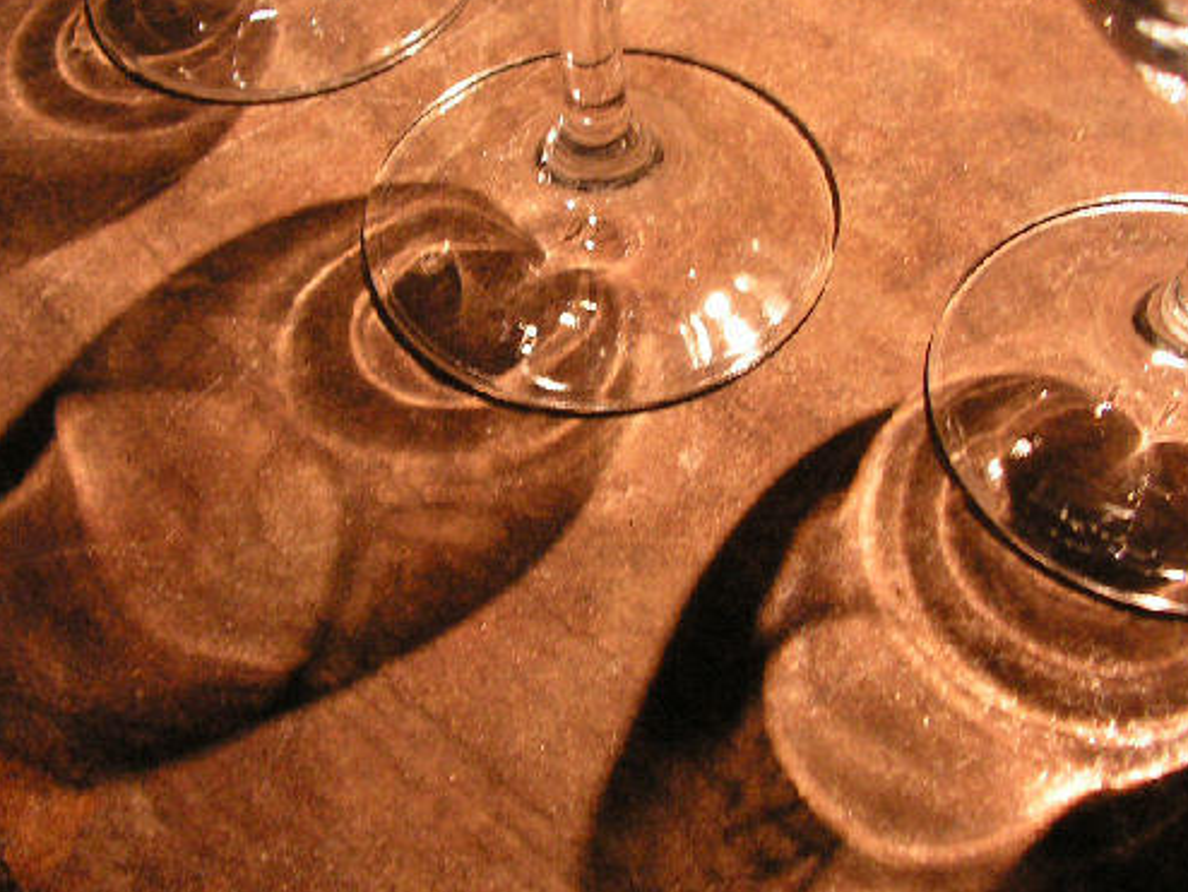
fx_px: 1751
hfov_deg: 37.5
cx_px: 563
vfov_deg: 28.5
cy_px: 350
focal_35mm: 51
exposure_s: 1/13
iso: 200
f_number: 3.2
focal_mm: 6
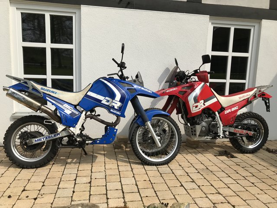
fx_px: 224
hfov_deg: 63.4
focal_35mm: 28
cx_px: 138
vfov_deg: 49.7
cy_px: 104
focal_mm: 3.99
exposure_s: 1/3195
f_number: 1.8
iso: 20
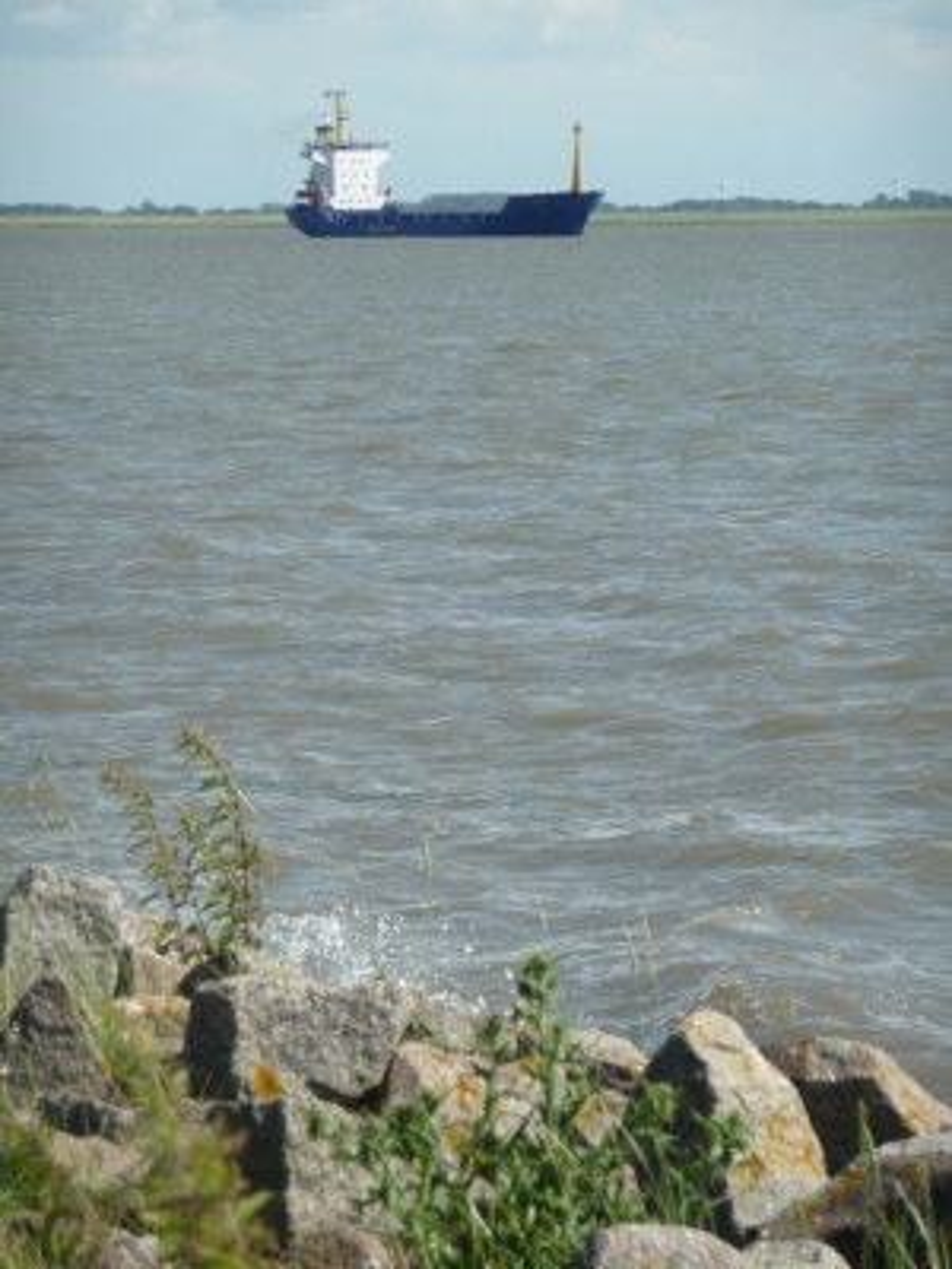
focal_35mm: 212
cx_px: 476
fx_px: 7774
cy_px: 634
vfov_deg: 9.3
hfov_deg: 7.0
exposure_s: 1/640
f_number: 4.8
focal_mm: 36.4
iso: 100
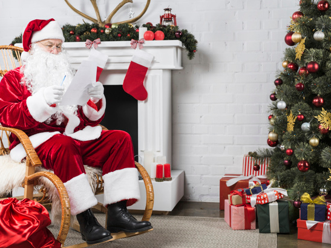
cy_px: 122
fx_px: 526
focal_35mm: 55
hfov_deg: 34.9
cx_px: 145
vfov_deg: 26.5
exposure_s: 1/160
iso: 160
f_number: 4
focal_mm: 50
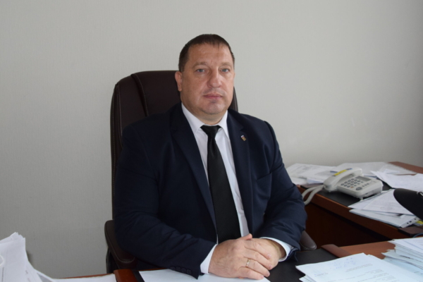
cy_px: 141
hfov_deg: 61.9
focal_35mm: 30
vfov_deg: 43.6
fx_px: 352
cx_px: 212
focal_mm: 20
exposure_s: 1/80
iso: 800
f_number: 4.5
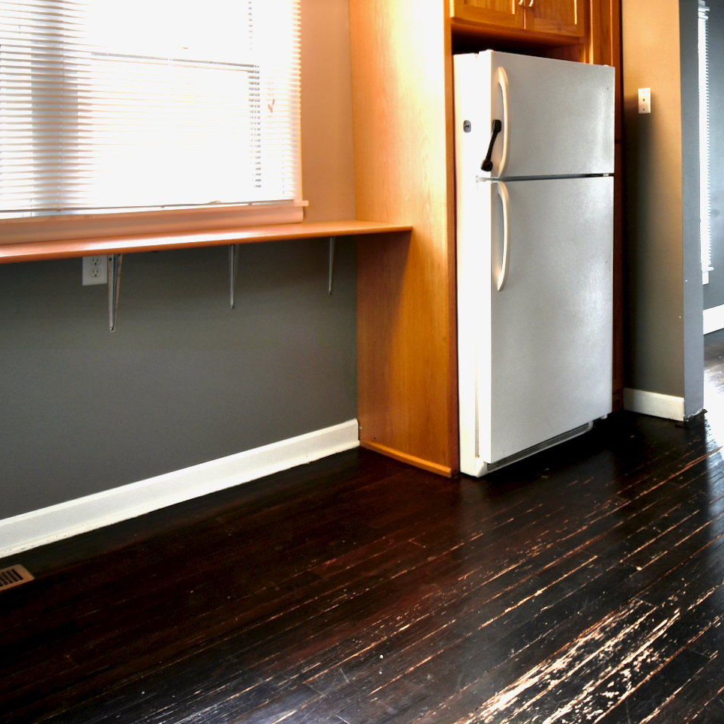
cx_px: 640
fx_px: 781
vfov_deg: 47.4
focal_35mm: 33
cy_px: 160
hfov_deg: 45.5
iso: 100
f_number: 4.5
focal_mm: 10
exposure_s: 1/8
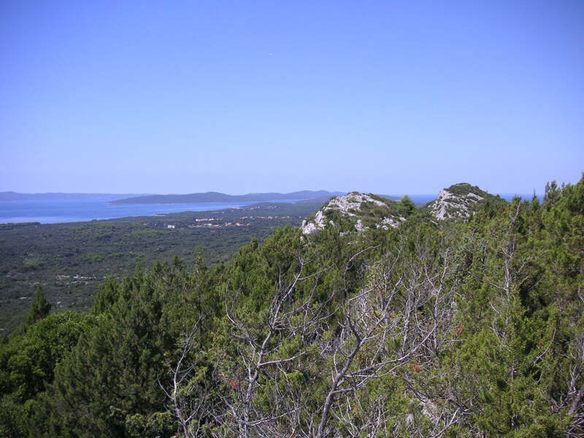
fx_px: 624
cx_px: 292
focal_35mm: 37
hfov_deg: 50.1
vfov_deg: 38.7
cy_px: 219
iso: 50
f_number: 6.7
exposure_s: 1/180
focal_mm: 6.1
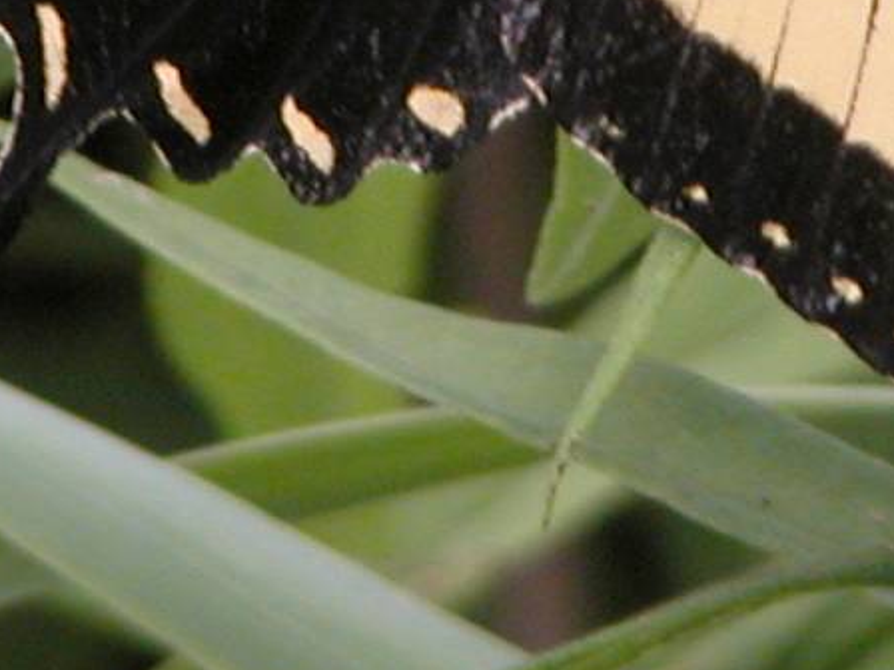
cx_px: 619
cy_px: -457
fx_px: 20661
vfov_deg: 1.9
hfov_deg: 2.5
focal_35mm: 800
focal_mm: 71.2
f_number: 4.2
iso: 100
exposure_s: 1/736
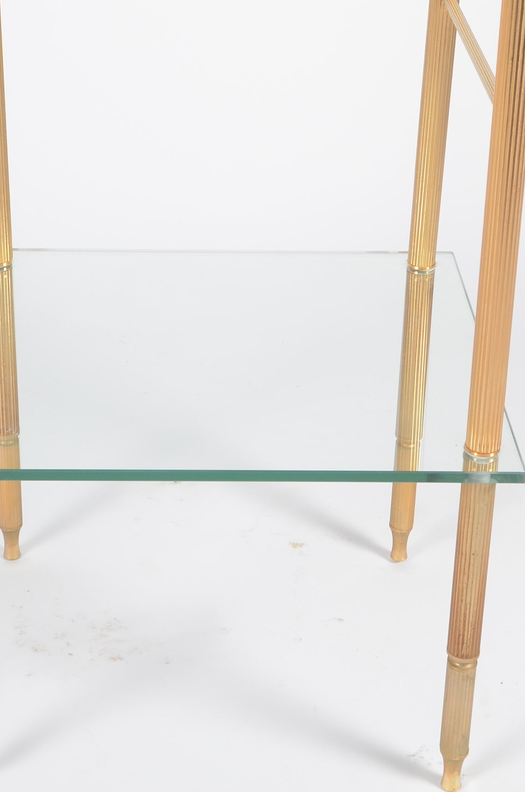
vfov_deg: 26.4
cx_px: 256
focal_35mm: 76
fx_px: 1670
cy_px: 224
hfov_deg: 17.9
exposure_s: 1/125
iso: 100
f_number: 11
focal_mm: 24
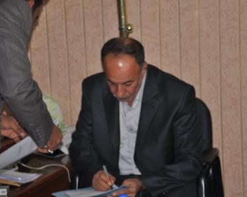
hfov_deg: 13.2
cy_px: 99
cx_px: 148
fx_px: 1064
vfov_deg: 10.6
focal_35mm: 146
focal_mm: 85
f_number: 5.6
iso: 200
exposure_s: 1/60
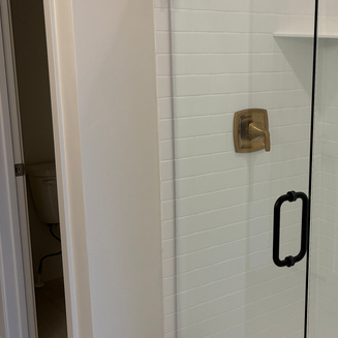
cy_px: 164
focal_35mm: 54
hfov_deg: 30.4
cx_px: 296
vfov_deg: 31.6
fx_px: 597
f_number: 1.6
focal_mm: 5.96
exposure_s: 1/120
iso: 40
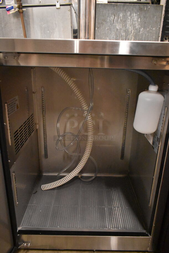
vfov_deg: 67.3
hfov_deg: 48.0
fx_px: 190
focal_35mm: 27
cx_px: 84
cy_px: 126
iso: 9000
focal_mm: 18
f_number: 3.5
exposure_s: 1/125
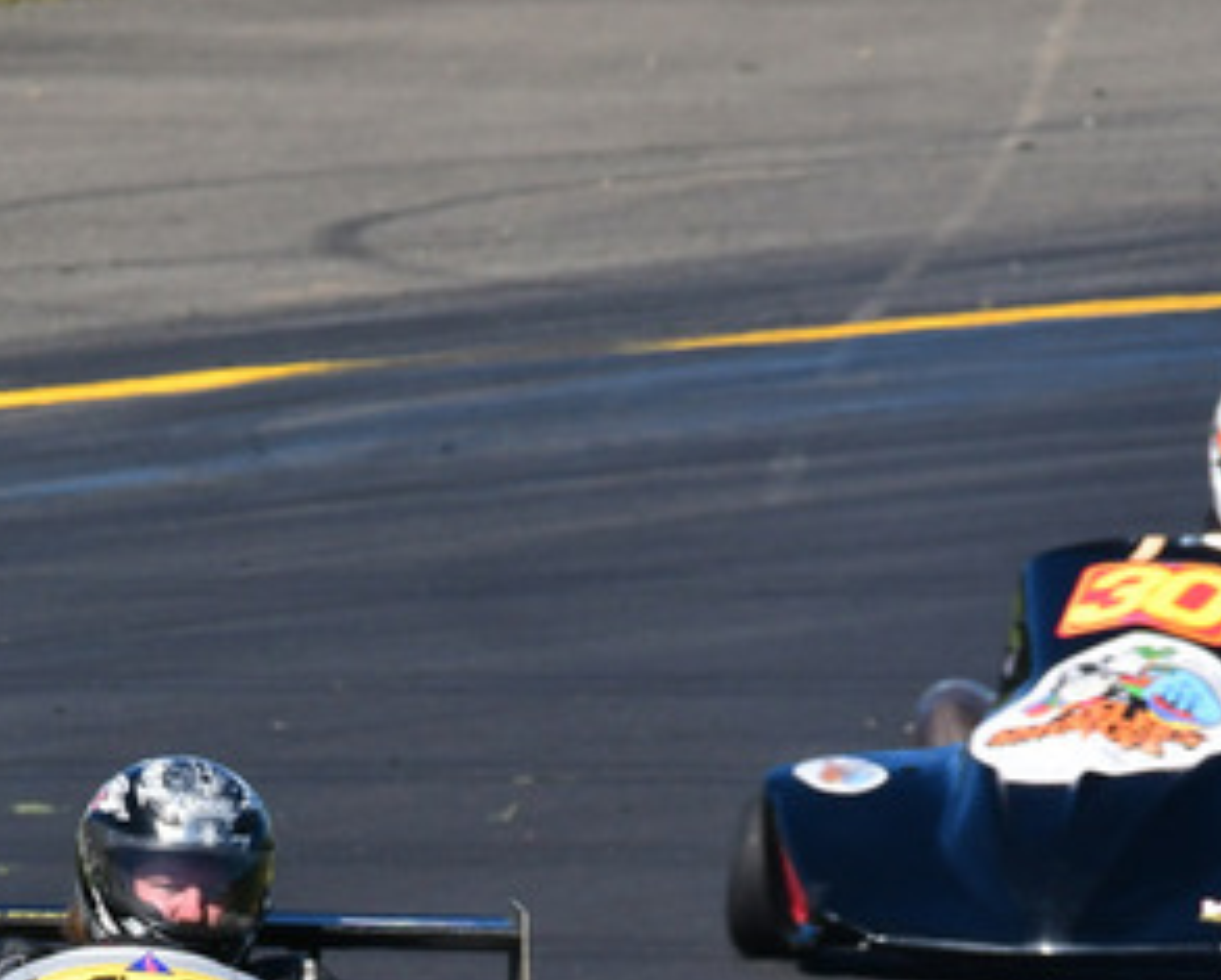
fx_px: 62543
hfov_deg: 1.1
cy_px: 1059
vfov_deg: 0.9
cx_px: 442
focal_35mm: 1729
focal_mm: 450
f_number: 11
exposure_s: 1/640
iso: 500
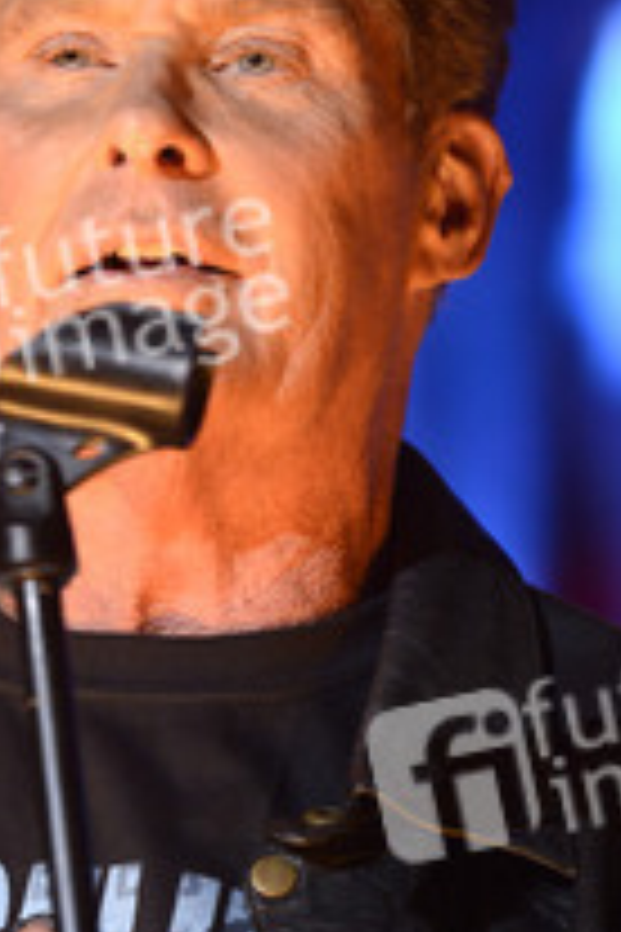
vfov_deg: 5.9
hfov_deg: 4.0
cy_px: 531
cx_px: 189
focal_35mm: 347
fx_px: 8978
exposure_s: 1/320
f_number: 5
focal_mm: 180
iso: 2500
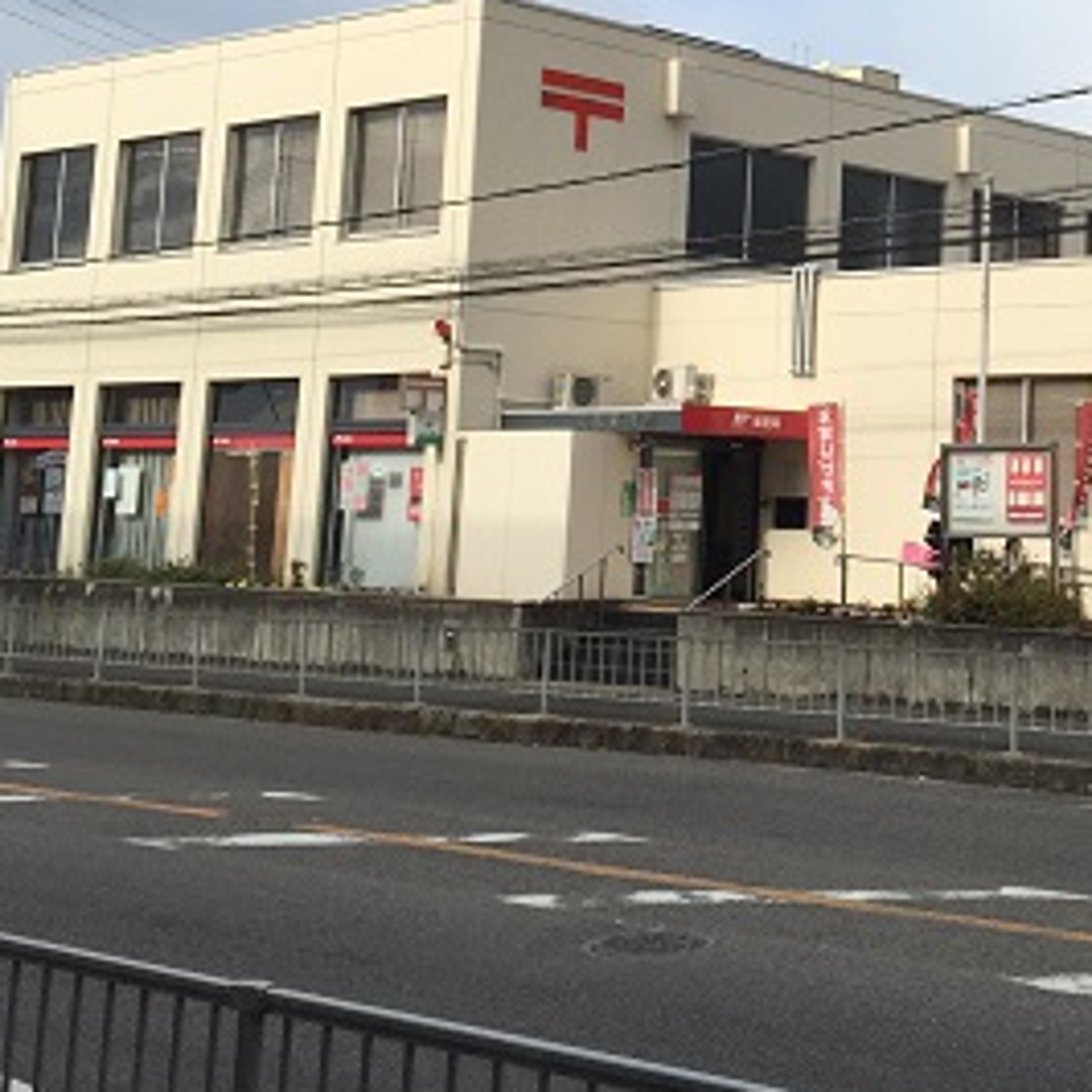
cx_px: 1094
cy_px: 181
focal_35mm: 63
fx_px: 2248
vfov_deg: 26.7
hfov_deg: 25.9
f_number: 2.2
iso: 32
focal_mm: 4.15
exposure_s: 1/1721
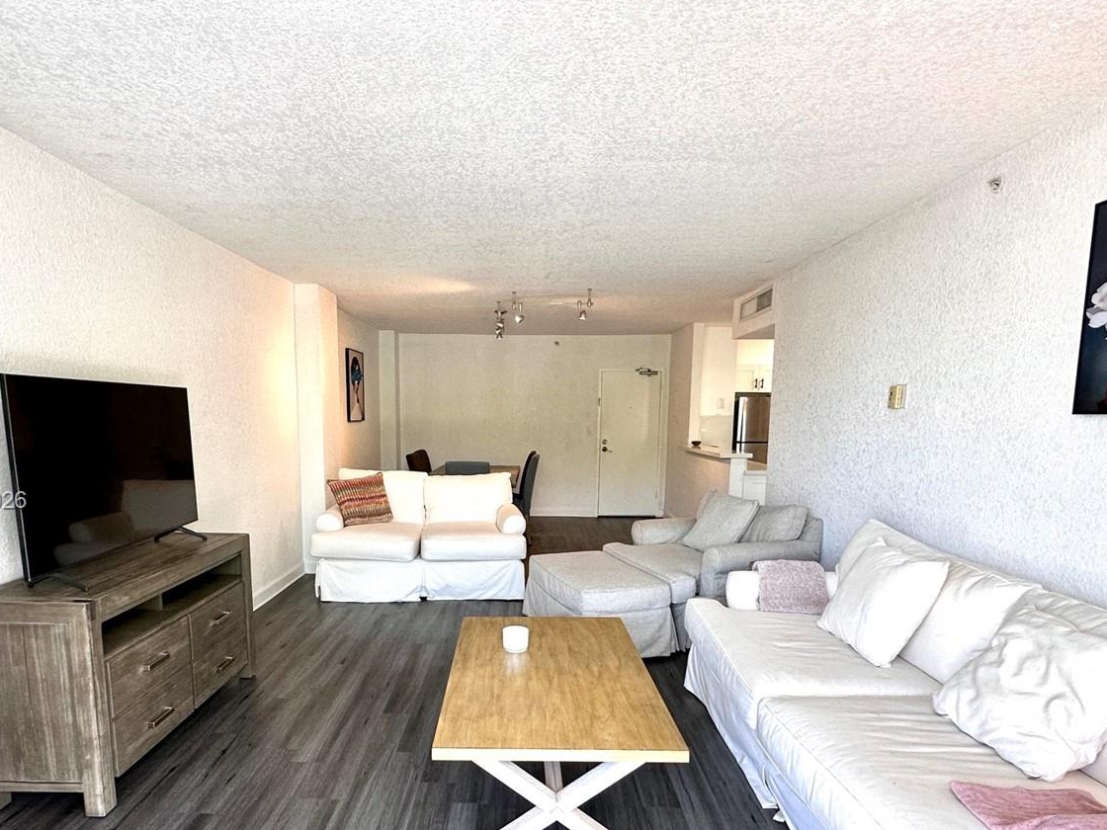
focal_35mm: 20
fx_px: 640
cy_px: 502
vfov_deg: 65.3
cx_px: 510
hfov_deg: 81.6
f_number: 2.2
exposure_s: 1/120
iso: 125
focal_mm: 2.22
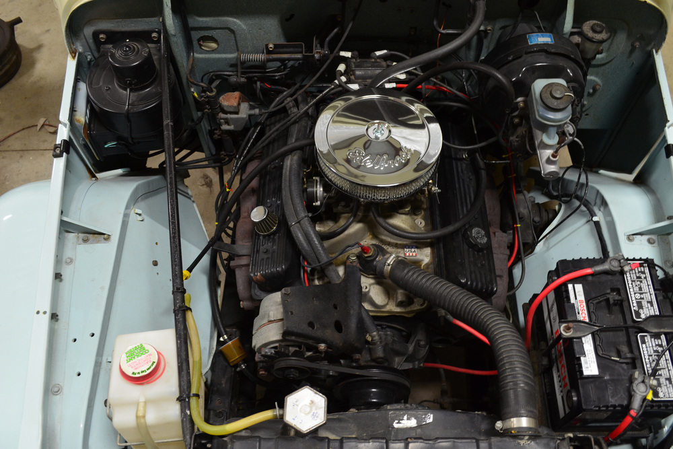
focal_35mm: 33
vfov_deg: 40.0
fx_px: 617
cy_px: 224
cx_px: 336
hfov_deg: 57.2
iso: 800
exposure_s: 1/20
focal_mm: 22
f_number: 7.1
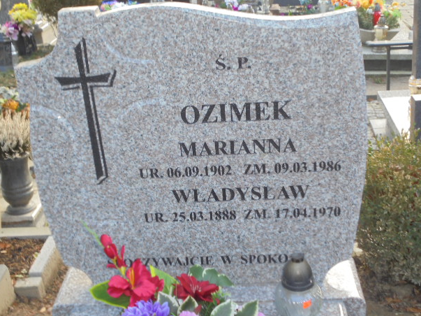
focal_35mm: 52
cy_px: 158
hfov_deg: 36.8
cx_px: 209
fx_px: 632
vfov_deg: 28.0
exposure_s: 1/30
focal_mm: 8.9
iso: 160
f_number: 4.8
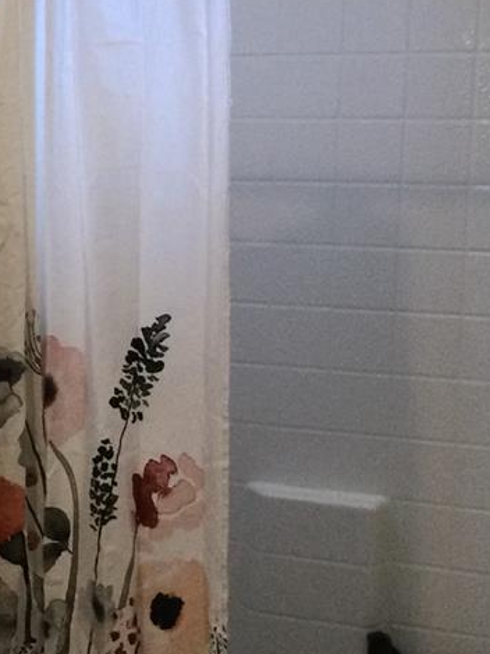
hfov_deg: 14.2
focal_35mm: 99
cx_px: -189
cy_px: 338
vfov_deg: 19.8
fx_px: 1870
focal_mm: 3.3
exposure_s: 1/30
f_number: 2.4
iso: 40
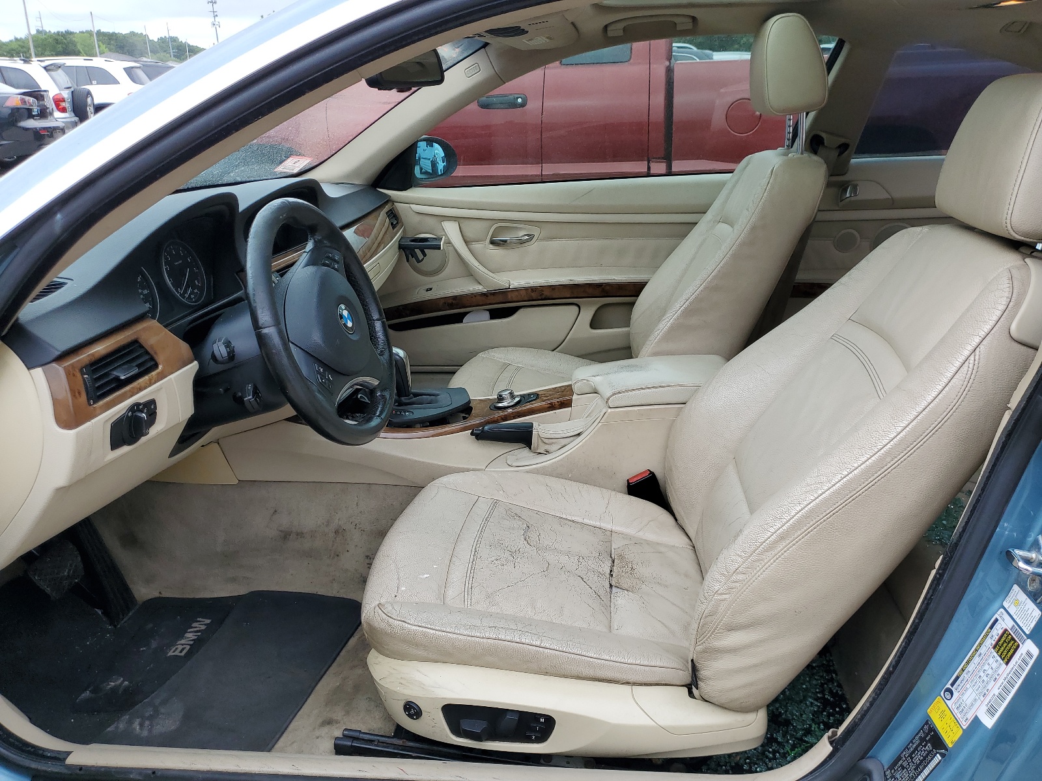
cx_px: 521
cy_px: 390
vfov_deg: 53.1
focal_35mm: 26
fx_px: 783
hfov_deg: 67.3
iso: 50
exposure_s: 1/526
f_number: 1.5
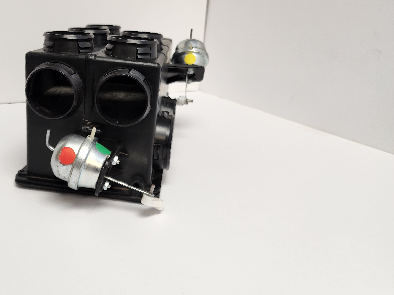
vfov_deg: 42.9
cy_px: 131
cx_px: 113
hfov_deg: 53.6
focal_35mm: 33
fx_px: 376
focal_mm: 6.4
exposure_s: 1/120
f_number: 1.8
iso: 80
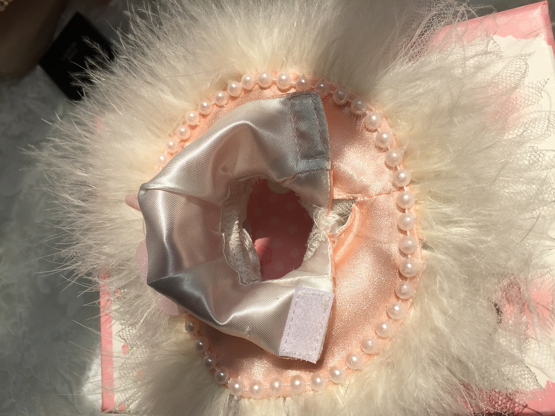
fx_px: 465
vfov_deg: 48.2
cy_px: 208
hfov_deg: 61.7
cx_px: 278
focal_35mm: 29
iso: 32
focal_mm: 4.15
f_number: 2.2
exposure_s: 1/3968
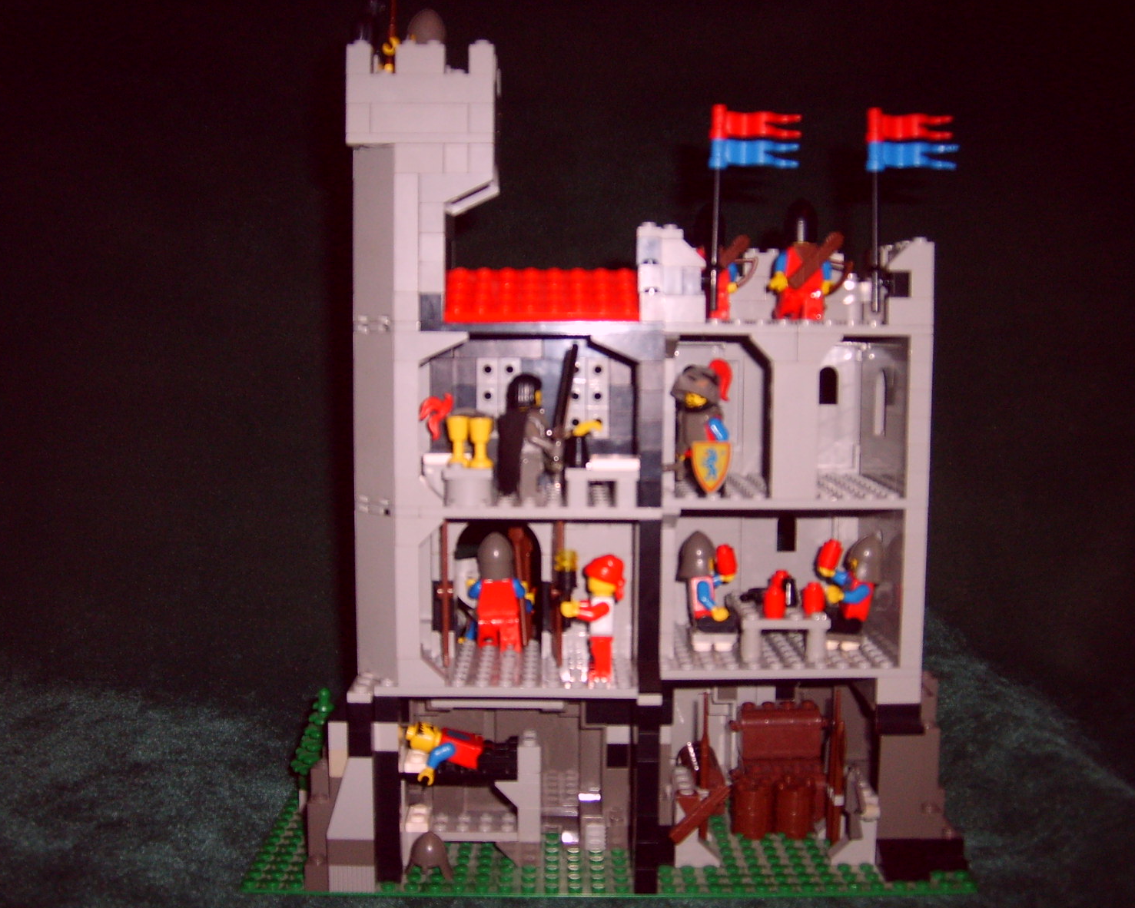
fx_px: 1243
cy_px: 452
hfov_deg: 49.1
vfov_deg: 40.1
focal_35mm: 37
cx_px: 556
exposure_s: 1/45
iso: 100
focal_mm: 5.8
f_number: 2.8
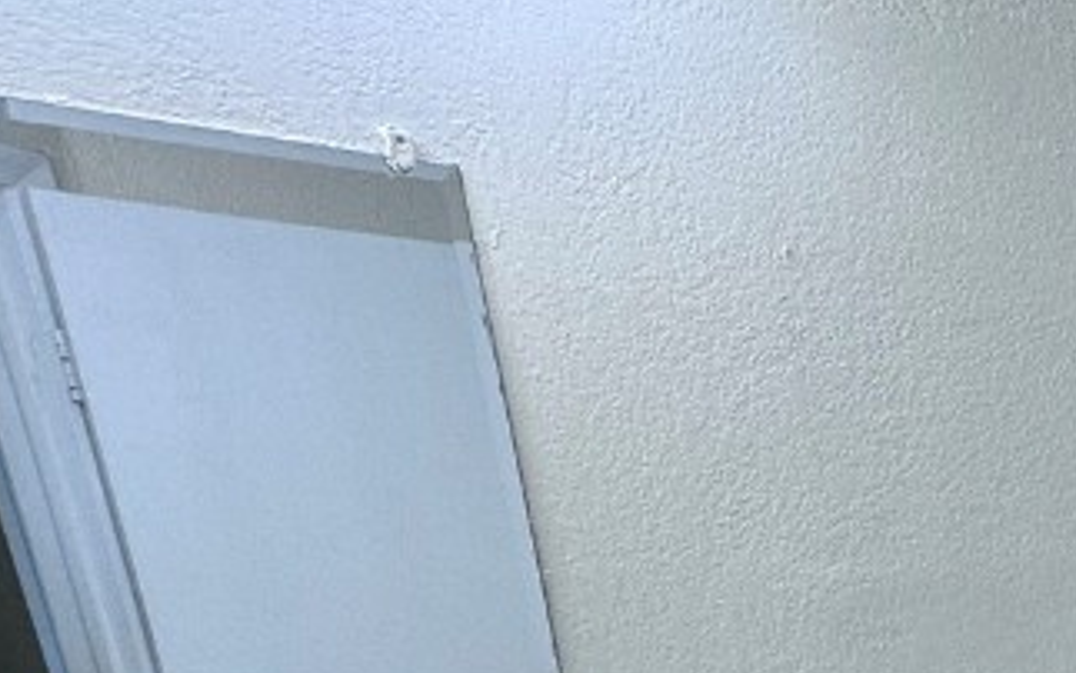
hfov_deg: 31.2
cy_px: 880
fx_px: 1378
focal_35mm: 47
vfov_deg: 24.0
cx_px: 1456
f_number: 2.2
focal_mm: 2.22
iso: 100
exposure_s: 1/120
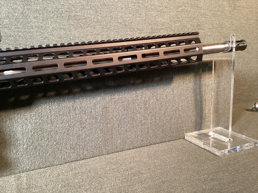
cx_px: 129
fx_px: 231
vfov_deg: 45.4
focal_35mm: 31
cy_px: 96
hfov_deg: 58.3
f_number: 2.4
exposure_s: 1/25
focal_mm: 3.3
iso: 400
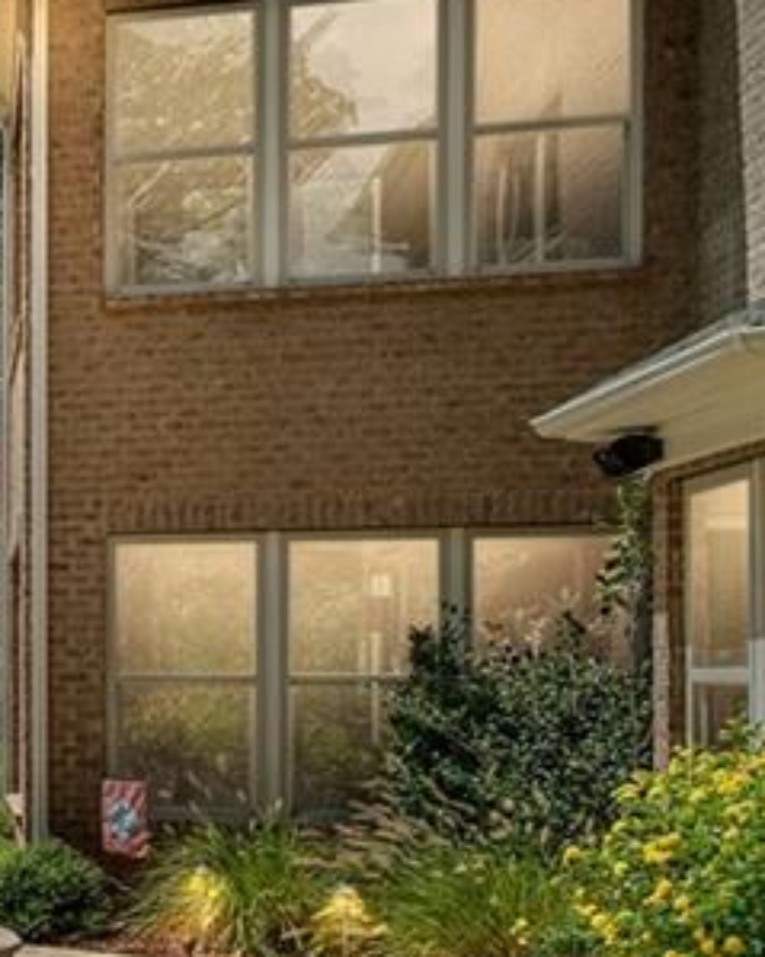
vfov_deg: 25.6
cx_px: -867
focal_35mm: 74
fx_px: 2095
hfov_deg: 15.4
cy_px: 661
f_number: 8
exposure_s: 1/45
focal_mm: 23
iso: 100
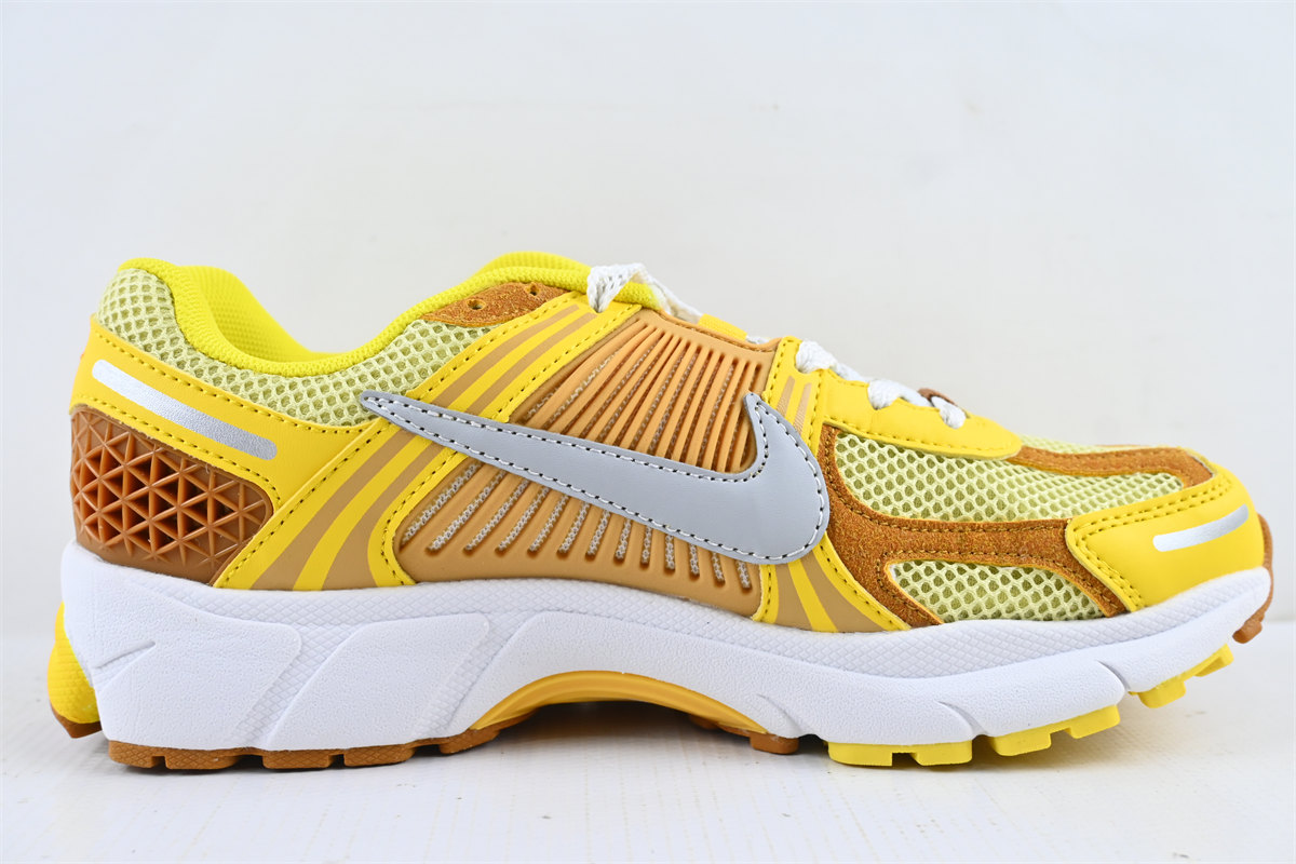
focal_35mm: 38
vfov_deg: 35.5
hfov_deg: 51.3
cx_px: 648
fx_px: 1350
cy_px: 432
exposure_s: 1/125
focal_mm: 25
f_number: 5
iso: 400
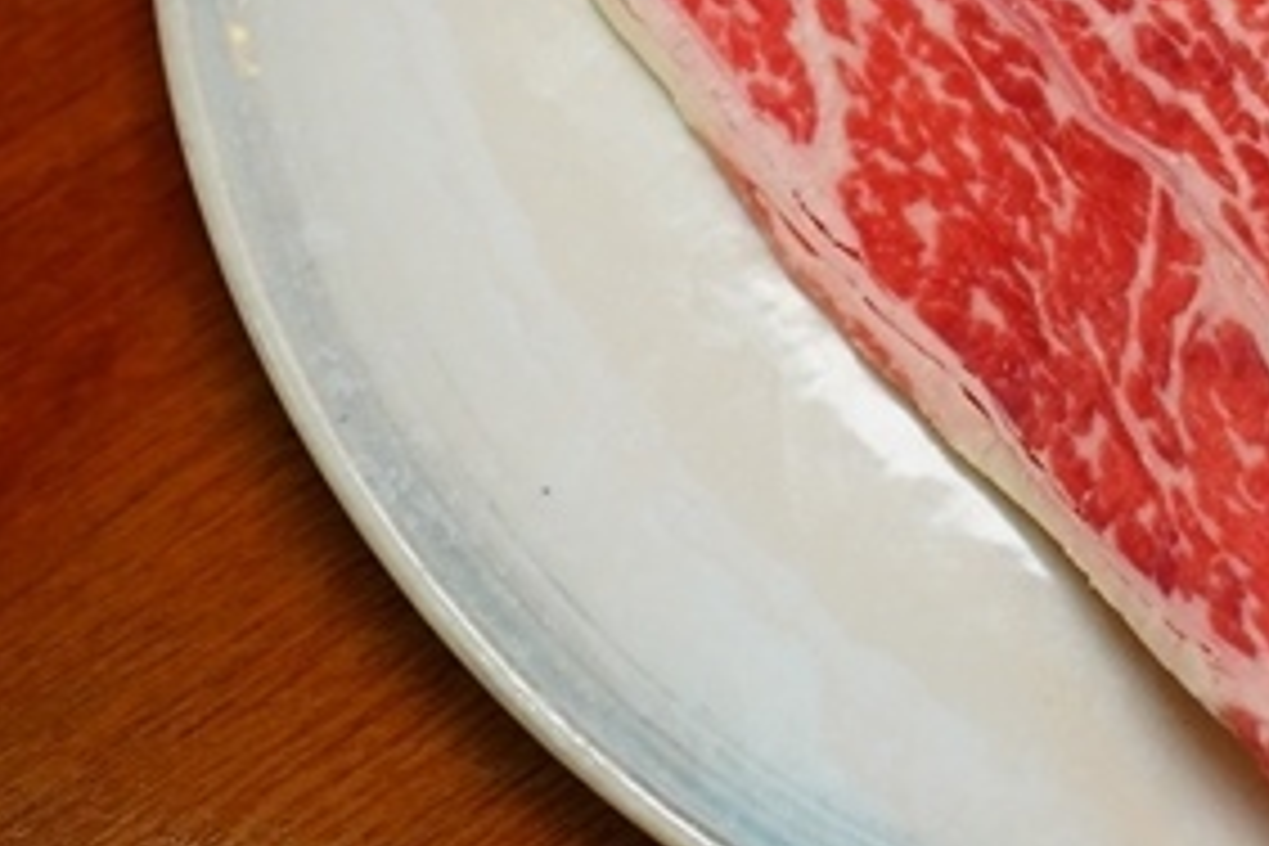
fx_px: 3595
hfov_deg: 19.0
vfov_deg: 13.1
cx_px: 1503
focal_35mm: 102
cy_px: -151
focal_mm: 36
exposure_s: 1/60
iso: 640
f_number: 4
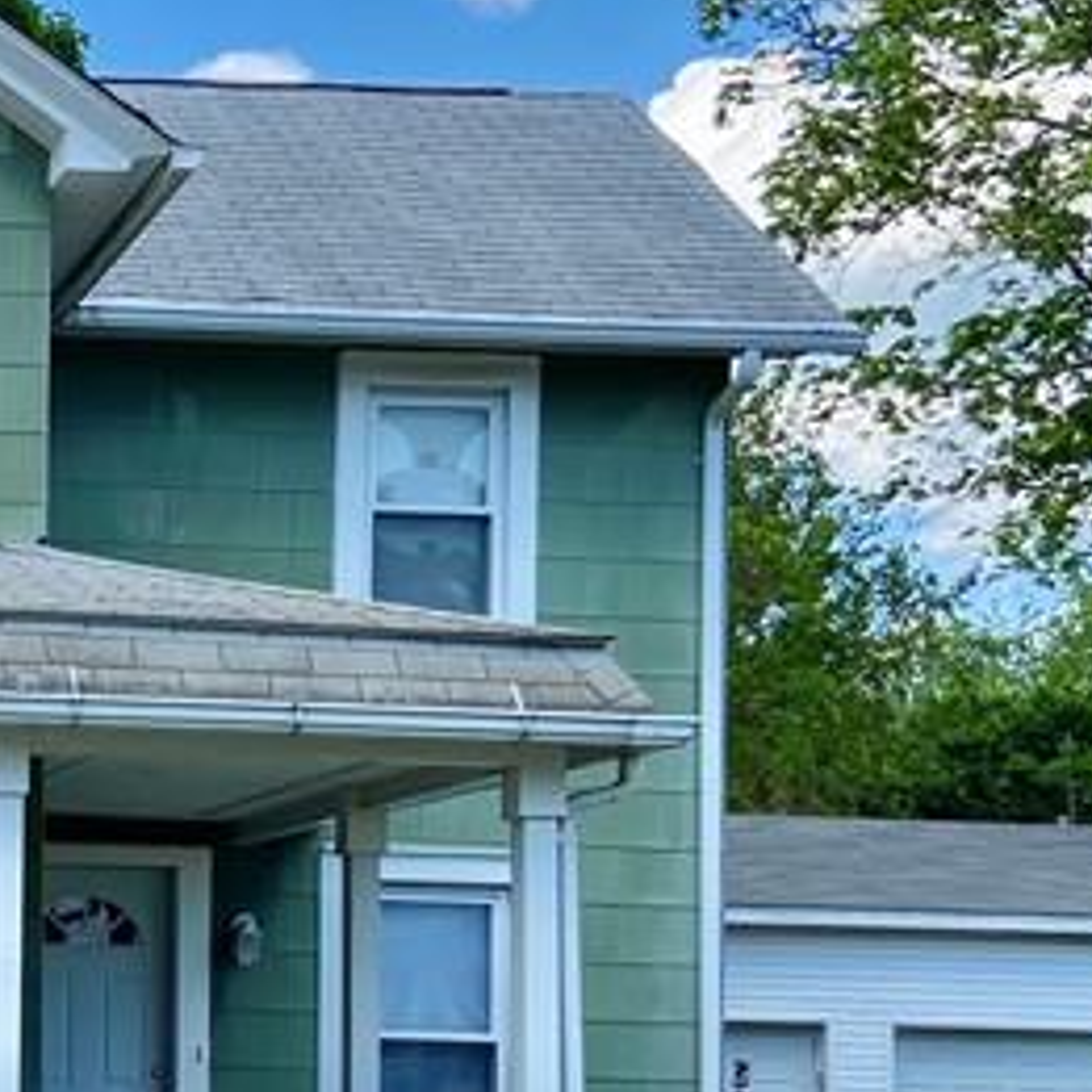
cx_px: -452
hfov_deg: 17.7
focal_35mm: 90
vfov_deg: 19.0
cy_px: 971
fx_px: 3212
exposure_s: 1/833
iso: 32
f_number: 1.8
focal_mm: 4.25
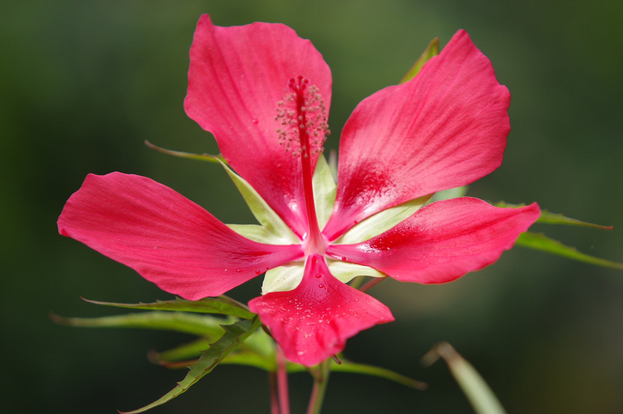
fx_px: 6483
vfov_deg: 3.7
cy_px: 207
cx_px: 312
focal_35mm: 375
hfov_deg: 5.5
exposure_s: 1/320
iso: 100
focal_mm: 250
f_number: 4
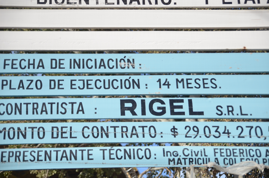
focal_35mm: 48
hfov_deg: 41.2
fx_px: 358
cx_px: 134
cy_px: 89
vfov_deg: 28.0
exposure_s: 1/8000
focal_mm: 32
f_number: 3.5
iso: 500
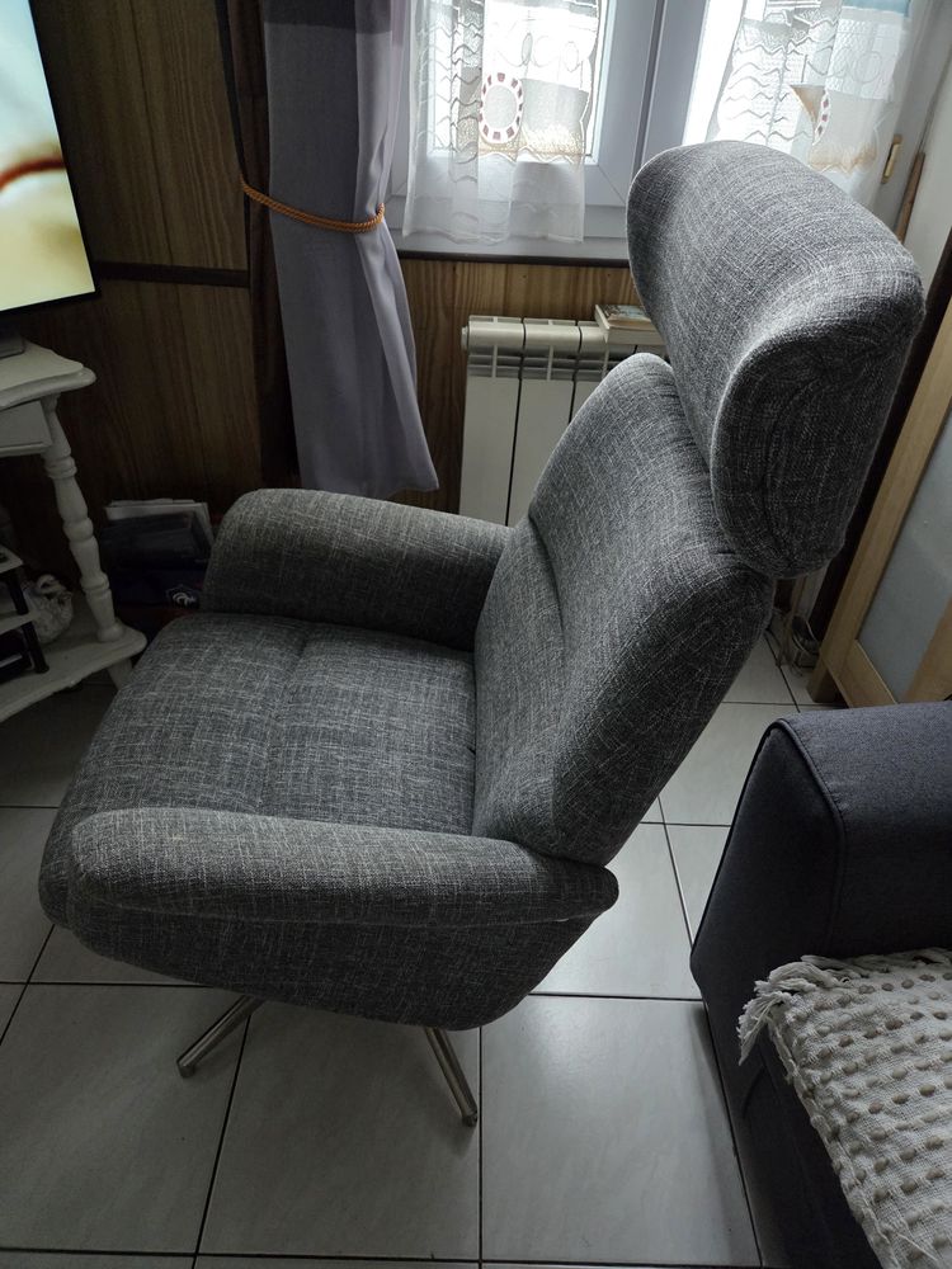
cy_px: 634
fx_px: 843
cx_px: 476
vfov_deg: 73.9
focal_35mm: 23
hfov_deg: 58.9
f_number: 1.8
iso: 2000
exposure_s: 1/100
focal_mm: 5.4
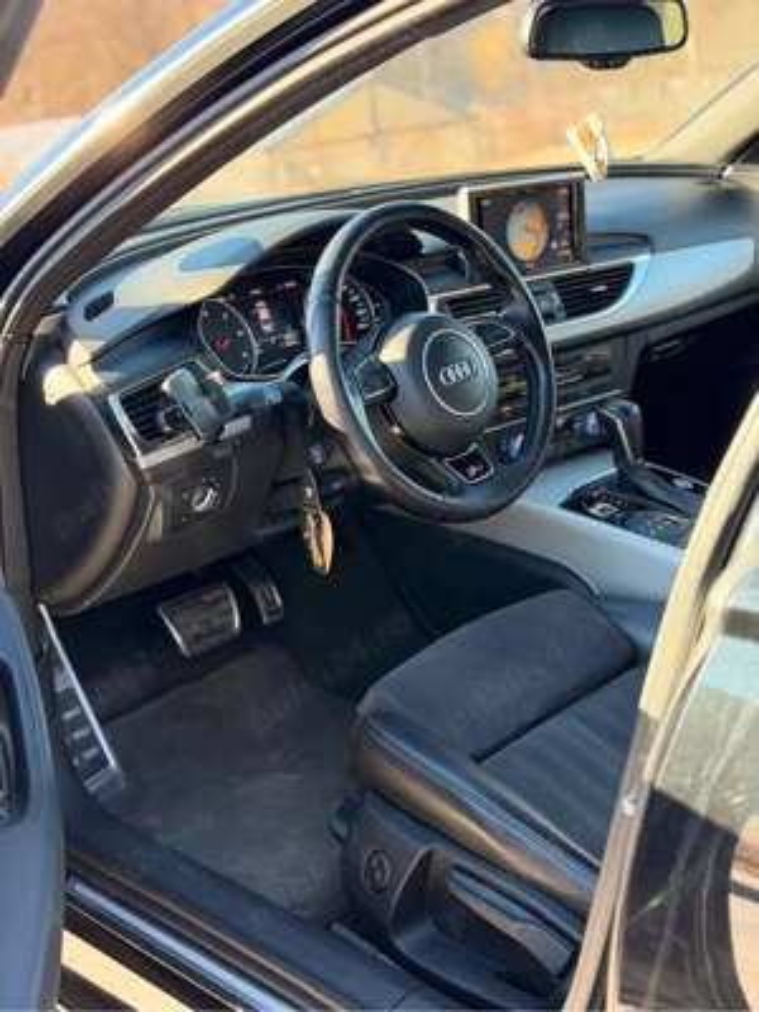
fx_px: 1403
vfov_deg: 39.7
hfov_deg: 30.3
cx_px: 380
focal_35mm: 48
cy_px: 506
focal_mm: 6.76
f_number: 1.78
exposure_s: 1/196
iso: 100
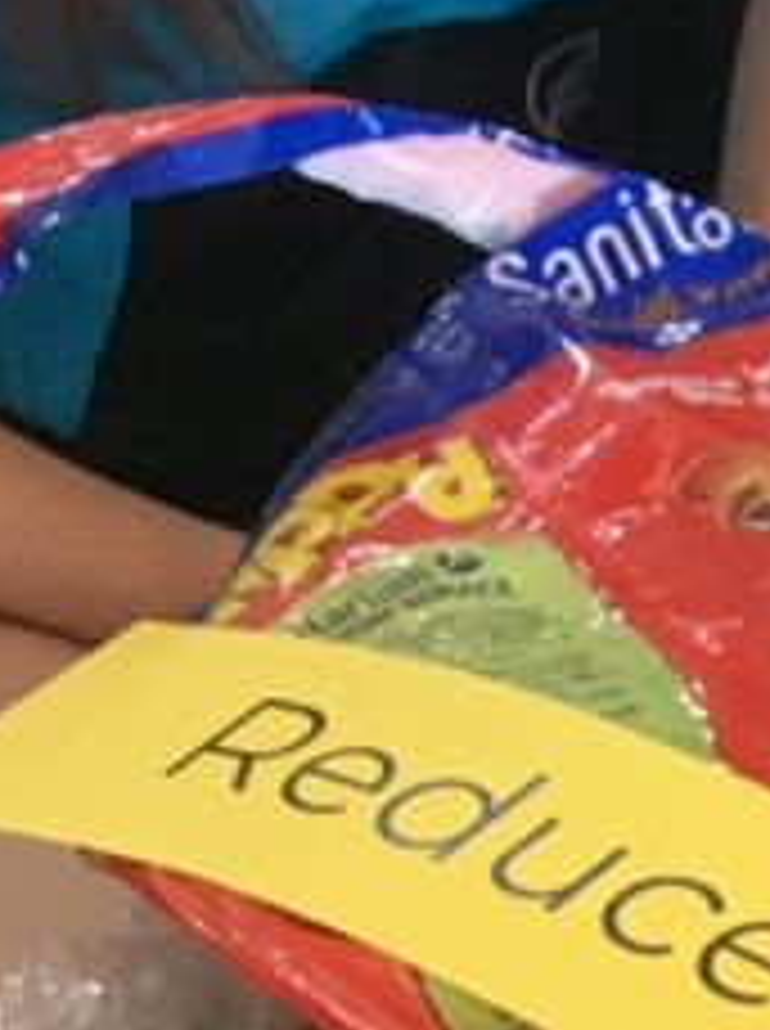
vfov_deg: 8.3
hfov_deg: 7.3
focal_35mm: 203
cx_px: 815
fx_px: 6038
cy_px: 3050
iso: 64
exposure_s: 1/33
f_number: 2.2
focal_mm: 4.15
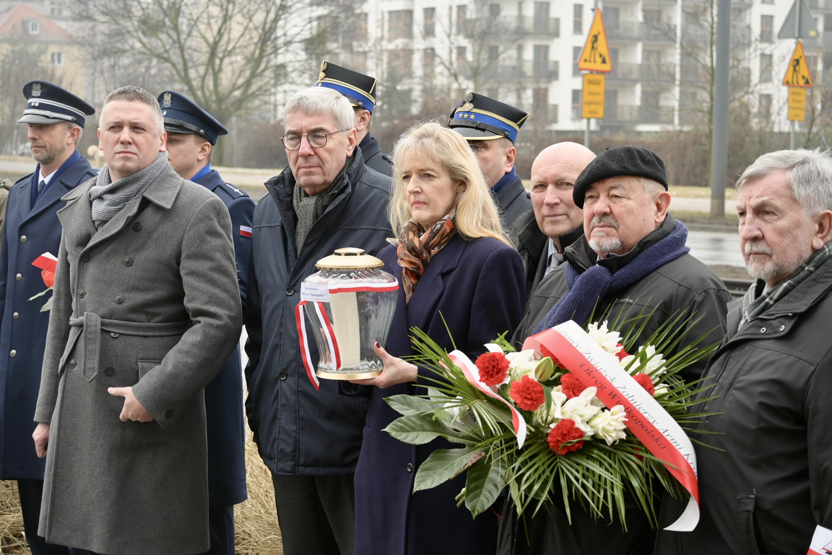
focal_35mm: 75
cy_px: 278
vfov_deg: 18.2
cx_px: 416
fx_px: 1733
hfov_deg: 27.0
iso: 280
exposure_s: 1/250
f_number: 4.5
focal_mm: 50
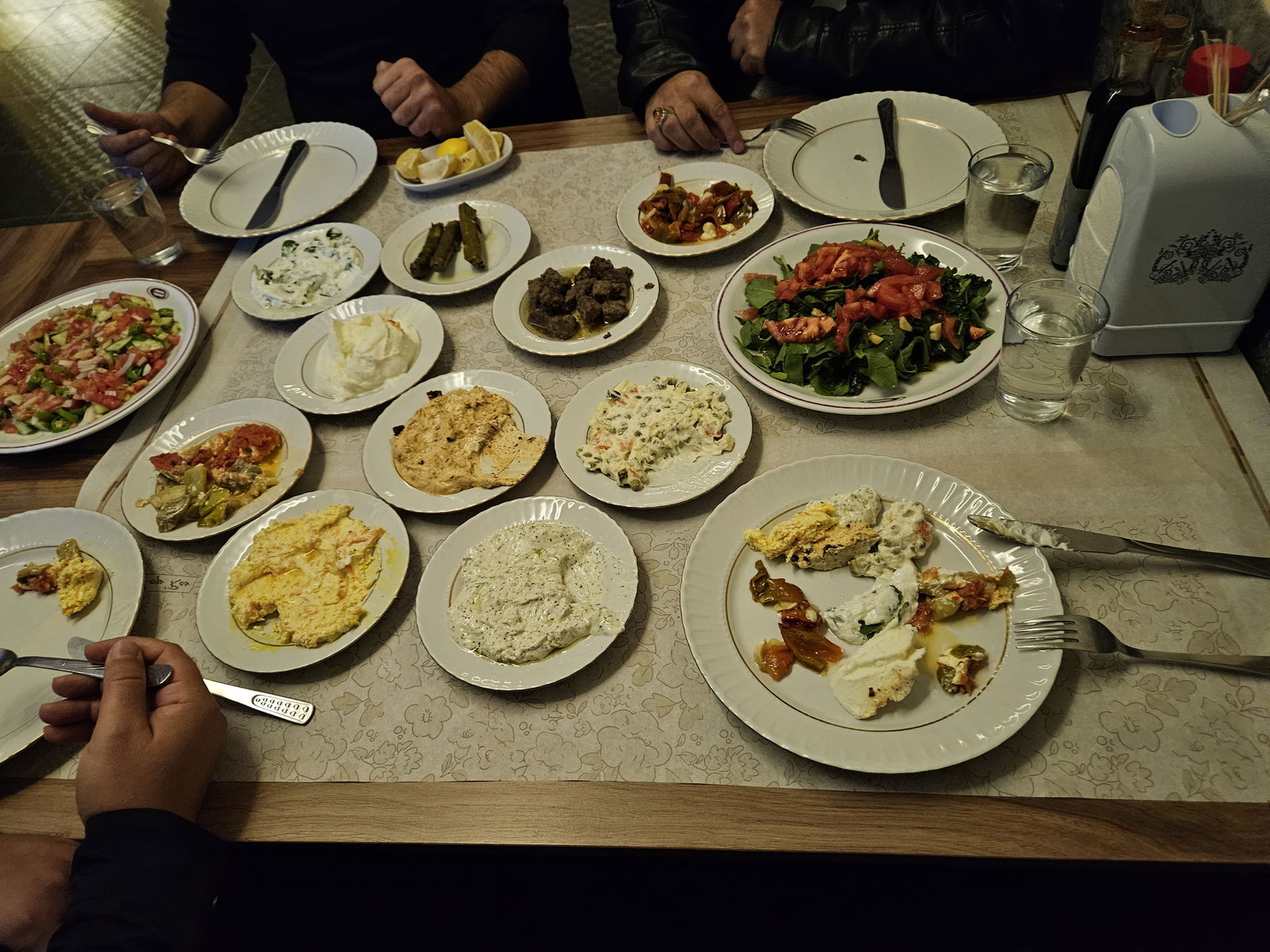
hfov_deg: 73.9
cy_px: 476
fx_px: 844
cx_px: 635
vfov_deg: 58.9
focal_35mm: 23
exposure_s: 1/35
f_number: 1.8
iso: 800
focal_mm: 5.4
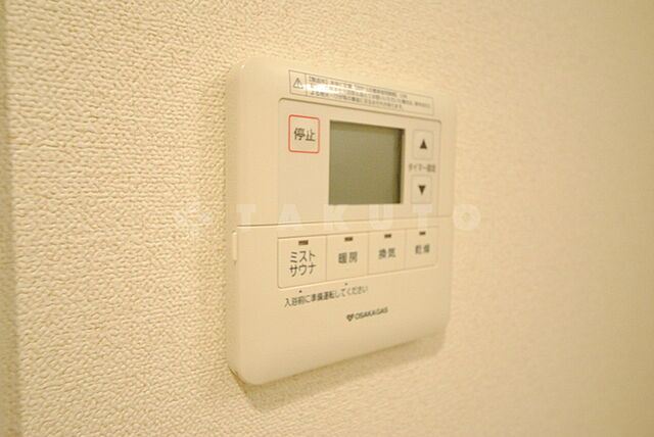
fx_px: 436
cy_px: 218
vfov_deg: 53.2
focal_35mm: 24
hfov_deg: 73.7
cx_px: 327
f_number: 5.6
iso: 1600
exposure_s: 1/50
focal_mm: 16
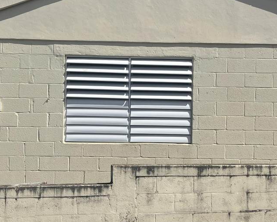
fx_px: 418
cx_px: 151
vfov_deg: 29.7
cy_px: 123
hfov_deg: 36.6
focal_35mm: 51
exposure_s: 1/6897
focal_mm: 5.1
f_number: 1.6
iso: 50
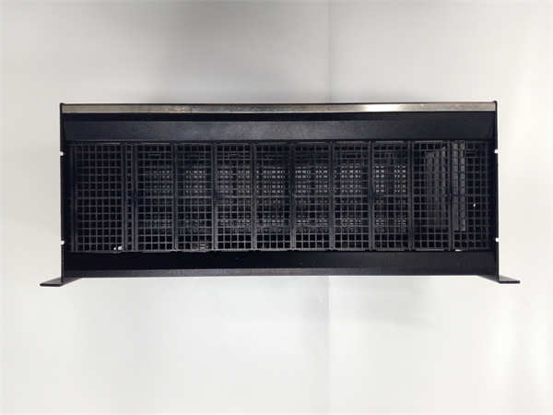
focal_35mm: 27
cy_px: 208
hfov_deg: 65.3
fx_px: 431
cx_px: 276
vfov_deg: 51.4
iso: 194
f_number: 2
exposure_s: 1/33
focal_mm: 3.79
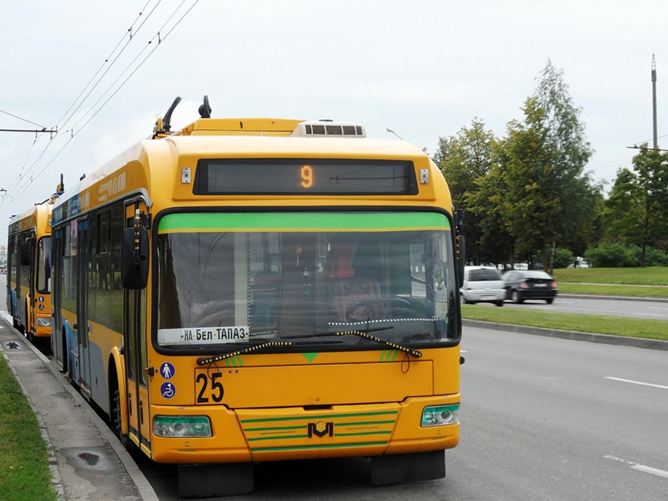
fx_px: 1351
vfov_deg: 21.0
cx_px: 334
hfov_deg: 27.8
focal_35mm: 70
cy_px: 250
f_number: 4.6
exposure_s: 1/45
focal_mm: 12.8
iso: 120
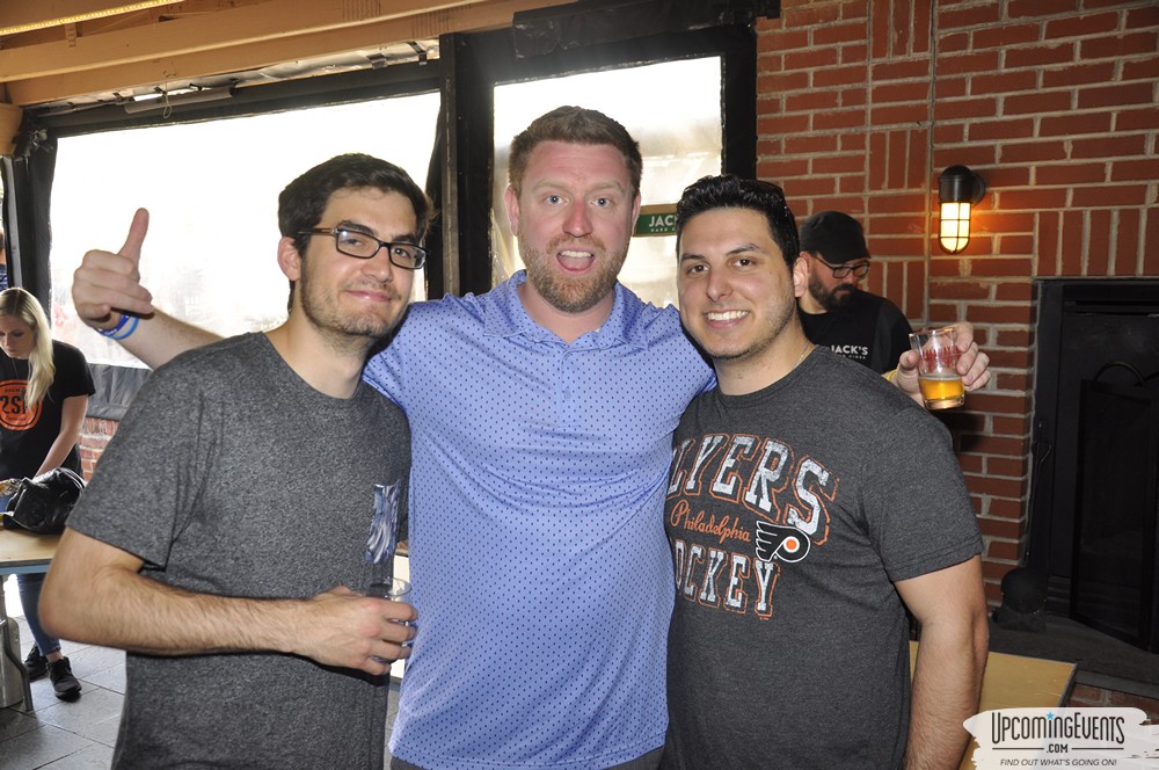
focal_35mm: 33
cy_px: 385
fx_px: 1061
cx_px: 580
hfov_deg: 57.3
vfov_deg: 39.9
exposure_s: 1/60
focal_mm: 22
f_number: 5
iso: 400
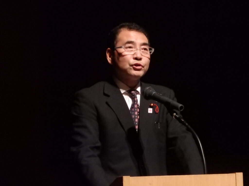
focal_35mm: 274
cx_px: 124
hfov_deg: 7.2
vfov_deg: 5.4
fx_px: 1971
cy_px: 93
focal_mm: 48.9
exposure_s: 1/25
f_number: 6.4
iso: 1600
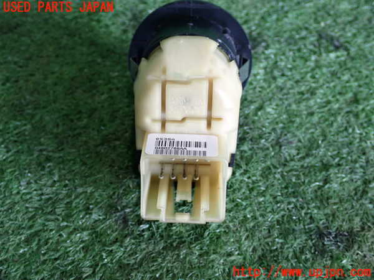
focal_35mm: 50
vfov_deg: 29.1
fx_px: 540
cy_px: 140
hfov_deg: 38.2
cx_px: 187
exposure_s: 1/50
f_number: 3.2
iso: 800
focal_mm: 9.01
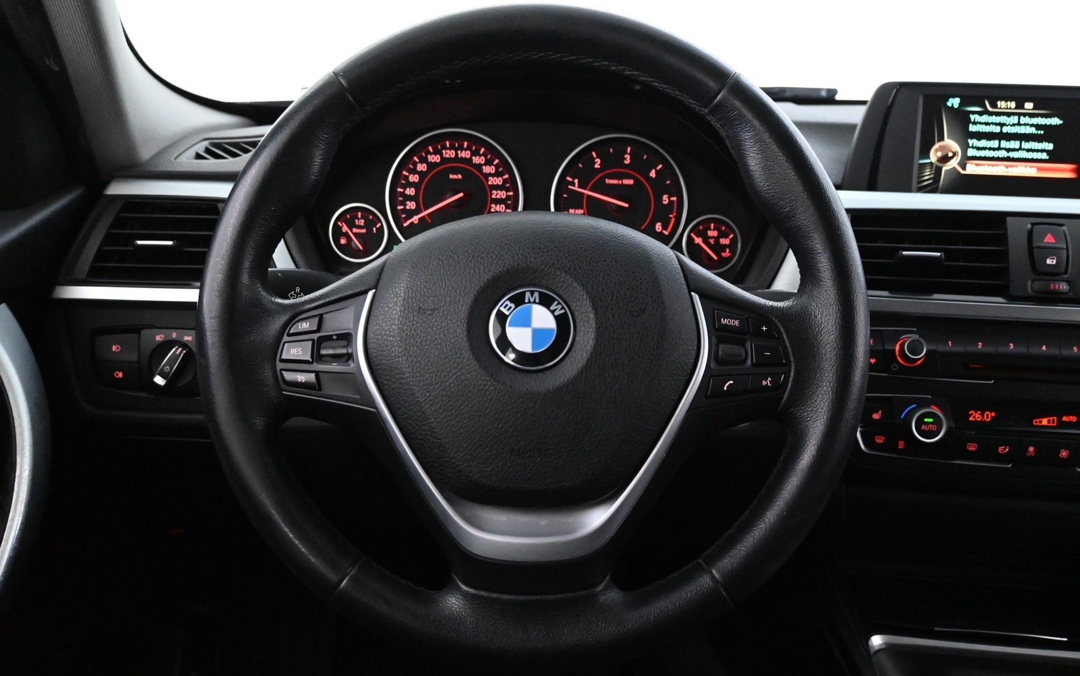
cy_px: 354
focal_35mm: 35
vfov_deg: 36.5
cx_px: 540
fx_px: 1024
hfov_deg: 55.6
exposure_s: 1/40
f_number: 4
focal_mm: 22.5
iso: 8000
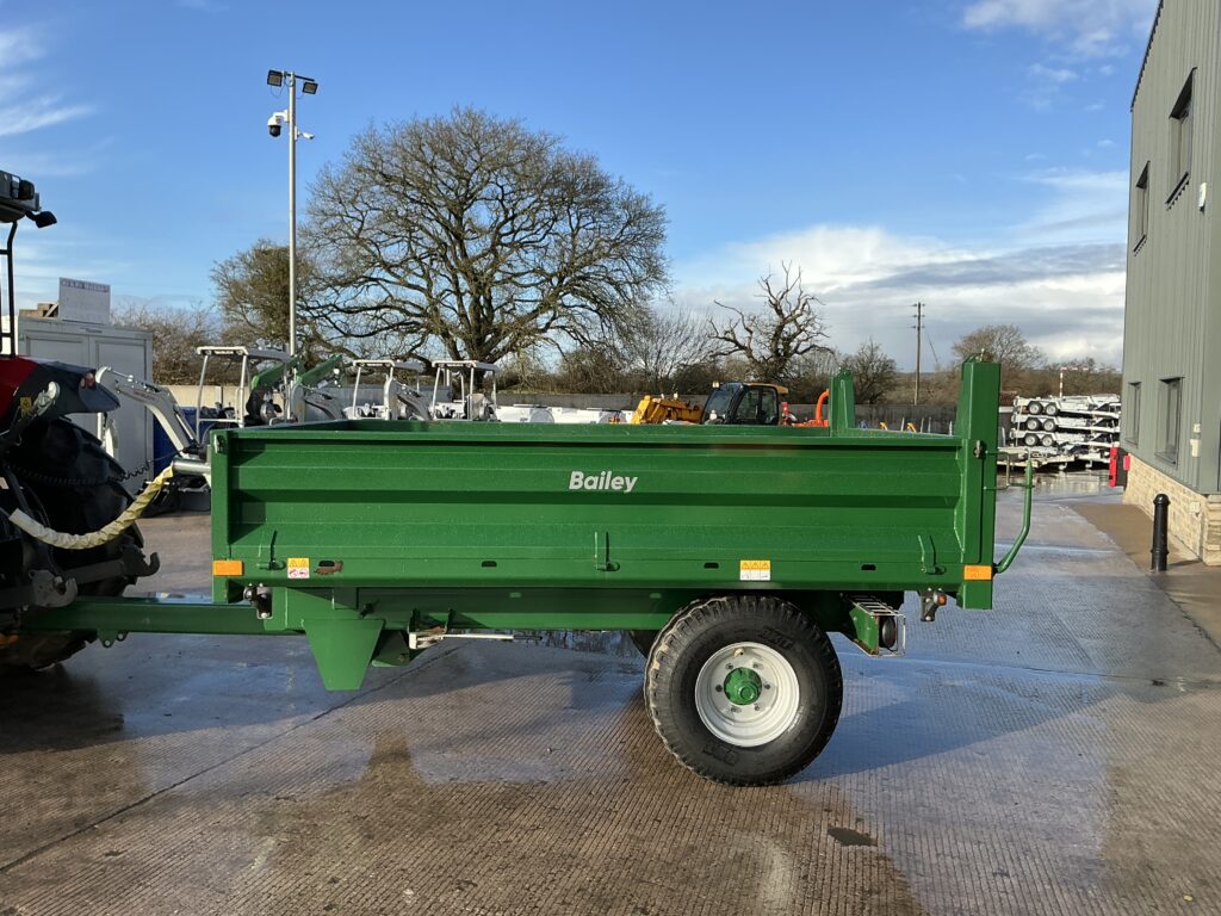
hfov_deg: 63.4
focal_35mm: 28
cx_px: 610
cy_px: 458
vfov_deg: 49.7
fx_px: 988
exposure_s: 1/997
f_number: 1.8
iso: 25
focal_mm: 3
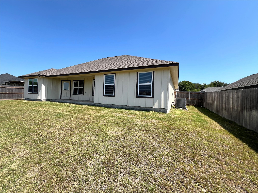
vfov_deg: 89.9
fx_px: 97
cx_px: 129
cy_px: 96
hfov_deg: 106.2
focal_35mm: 13
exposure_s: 1/1179
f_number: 1.8
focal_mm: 1.57
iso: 32
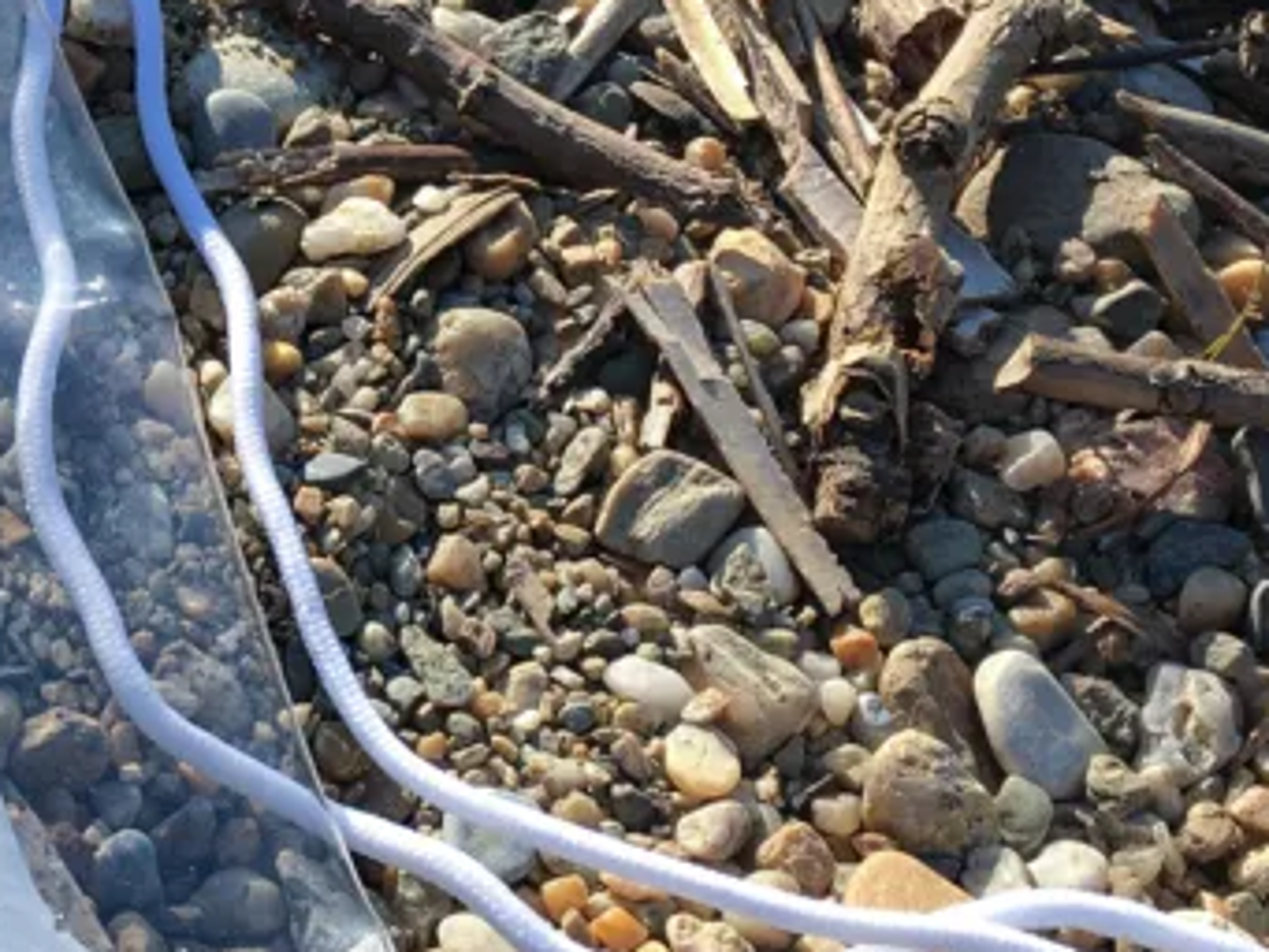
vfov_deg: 16.9
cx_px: -167
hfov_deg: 21.2
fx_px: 3190
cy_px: 275
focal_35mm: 87
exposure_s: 1/1000
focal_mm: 4.15
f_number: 2.2
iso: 25
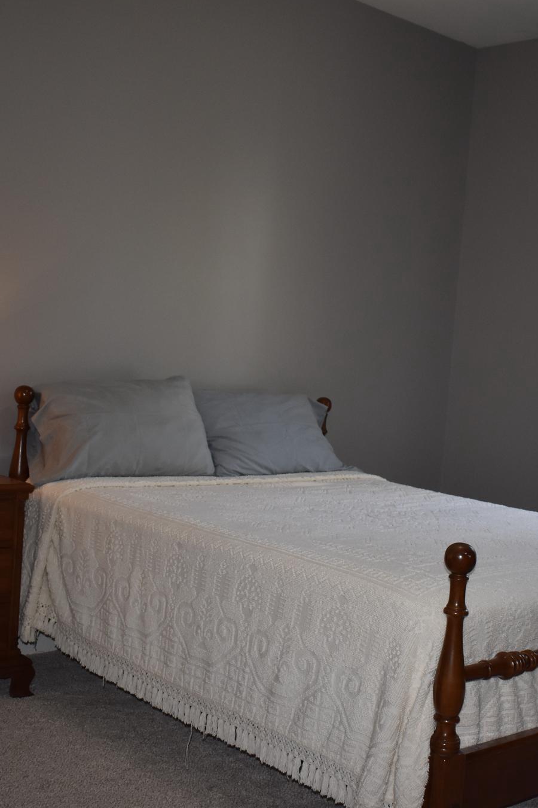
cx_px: 335
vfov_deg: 41.3
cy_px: 403
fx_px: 1071
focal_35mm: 48
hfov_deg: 28.1
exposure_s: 1/160
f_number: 3.8
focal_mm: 21
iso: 500
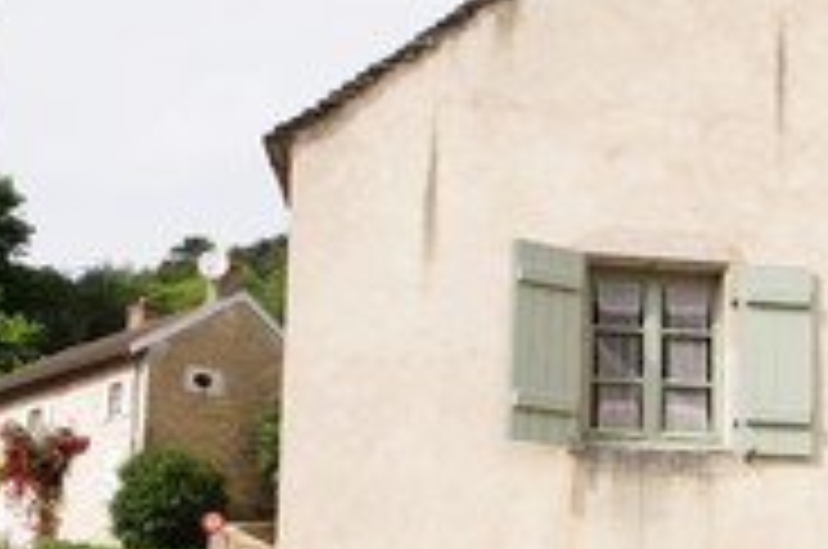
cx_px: 848
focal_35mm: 78
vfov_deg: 17.3
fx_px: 1791
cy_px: 441
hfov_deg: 24.7
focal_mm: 34
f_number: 16
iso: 200
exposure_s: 1/125
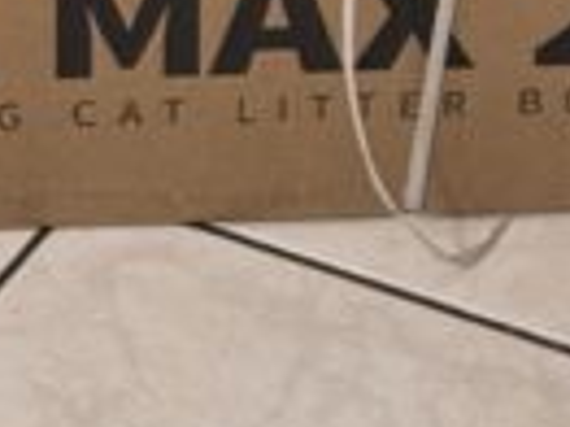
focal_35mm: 293
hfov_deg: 6.8
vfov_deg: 4.9
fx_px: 4820
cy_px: -715
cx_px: 513
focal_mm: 6.76
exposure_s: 1/33
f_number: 1.78
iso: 500
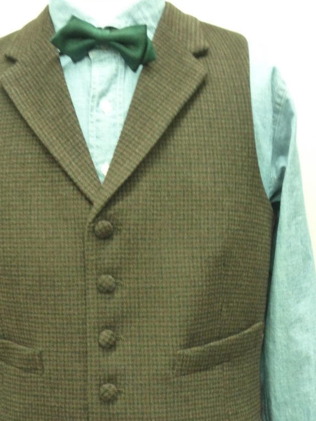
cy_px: 252
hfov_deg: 26.1
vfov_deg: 34.2
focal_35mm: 56
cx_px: 132
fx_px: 682
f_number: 4.1
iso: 400
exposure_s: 1/4
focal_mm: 7.3
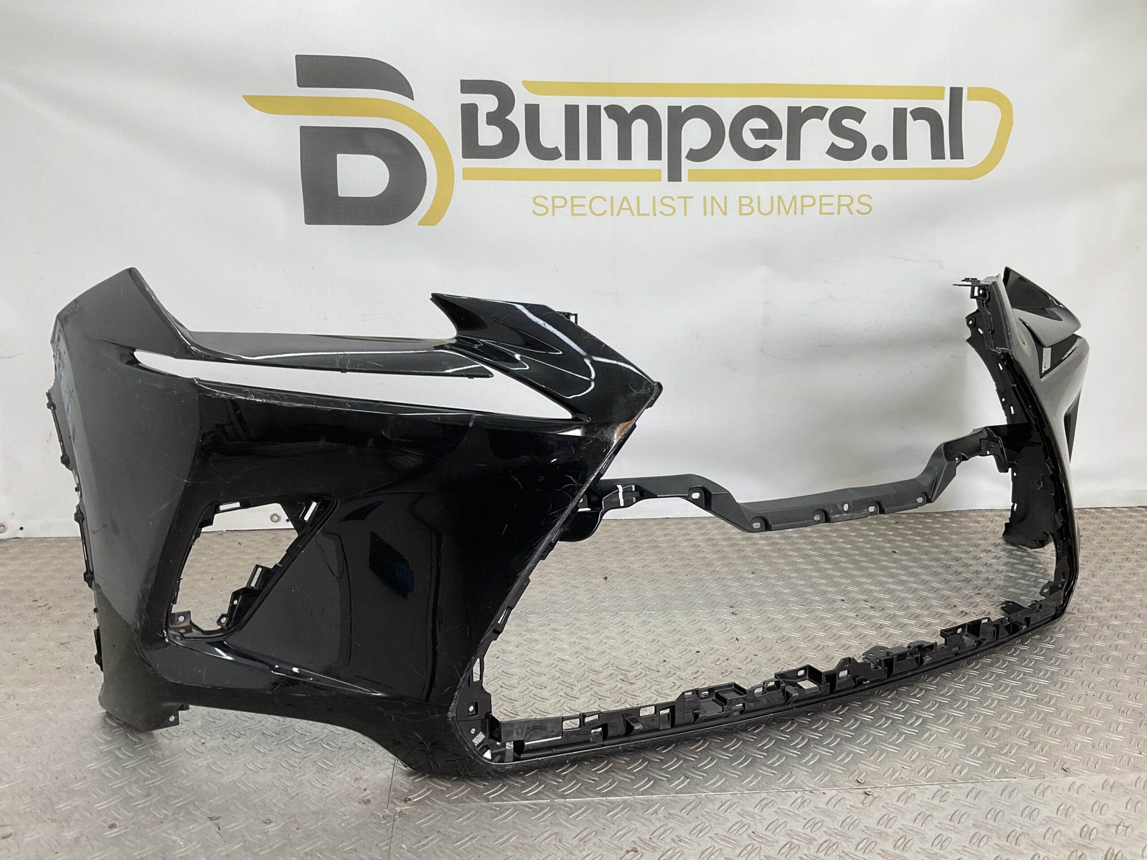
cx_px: 574
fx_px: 961
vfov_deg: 48.2
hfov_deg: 61.7
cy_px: 430
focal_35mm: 29
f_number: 1.8
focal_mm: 3
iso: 16
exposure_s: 1/132
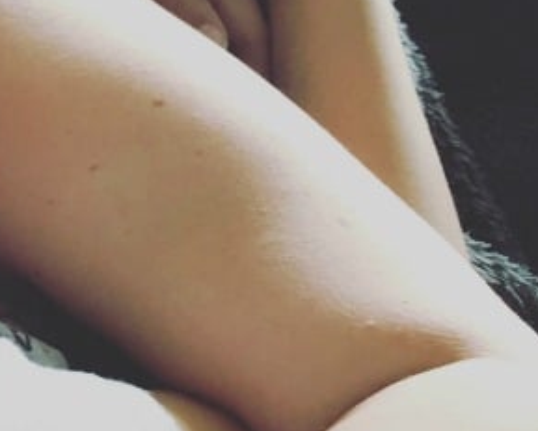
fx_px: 1403
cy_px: 170
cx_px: -251
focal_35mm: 88
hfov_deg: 19.2
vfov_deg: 17.5
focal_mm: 4.15
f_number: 2.2
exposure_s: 1/15
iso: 32
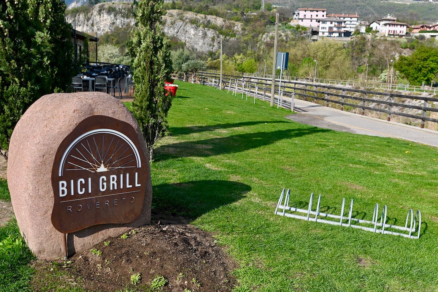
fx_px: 438
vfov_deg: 36.9
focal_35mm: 36
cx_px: 219
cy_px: 146
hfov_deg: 53.1
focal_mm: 24
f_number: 5.6
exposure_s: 1/250
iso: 110
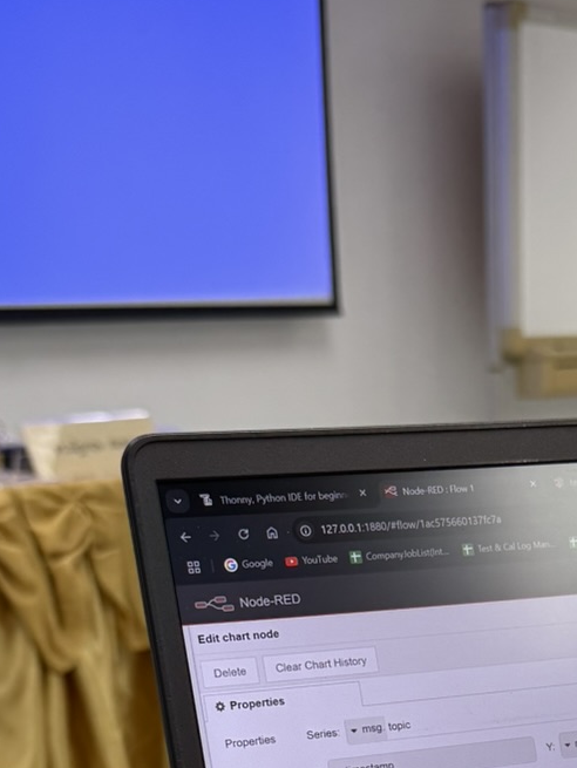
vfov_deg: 23.8
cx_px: 522
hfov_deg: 19.3
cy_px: 911
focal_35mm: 75
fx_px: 1665
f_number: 1.78
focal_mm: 6.76
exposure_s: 1/100
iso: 125
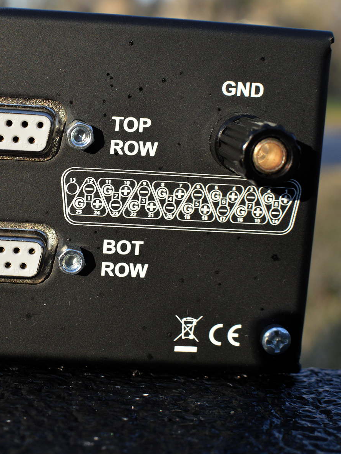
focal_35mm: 77
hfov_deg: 18.8
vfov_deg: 25.4
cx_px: 28
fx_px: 1008
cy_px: 228
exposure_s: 1/125
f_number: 8
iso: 320
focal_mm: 35
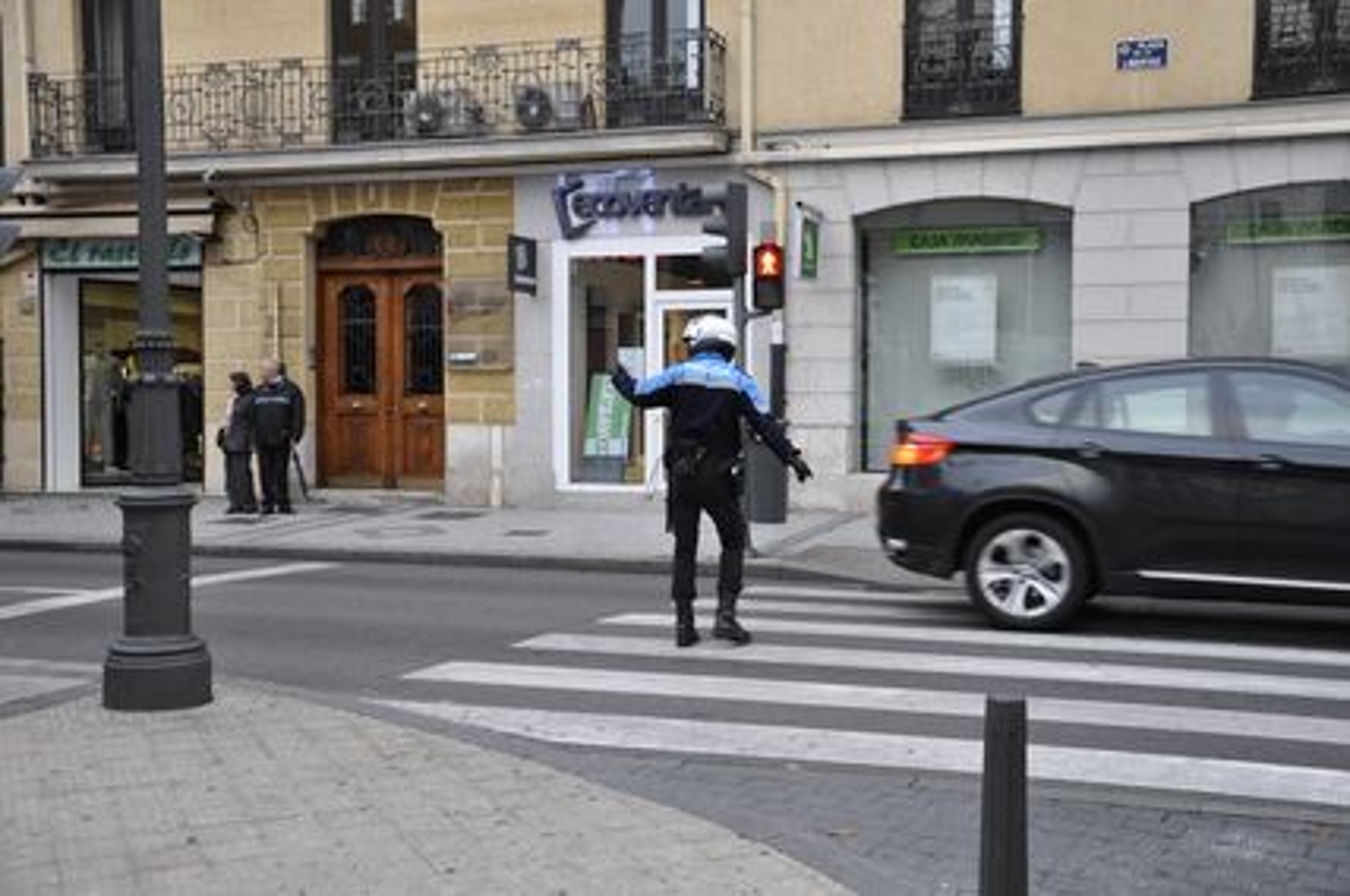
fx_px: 1573
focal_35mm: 42
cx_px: 675
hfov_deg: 46.5
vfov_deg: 31.8
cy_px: 448
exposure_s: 1/80
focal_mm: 28
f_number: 4.5
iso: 400
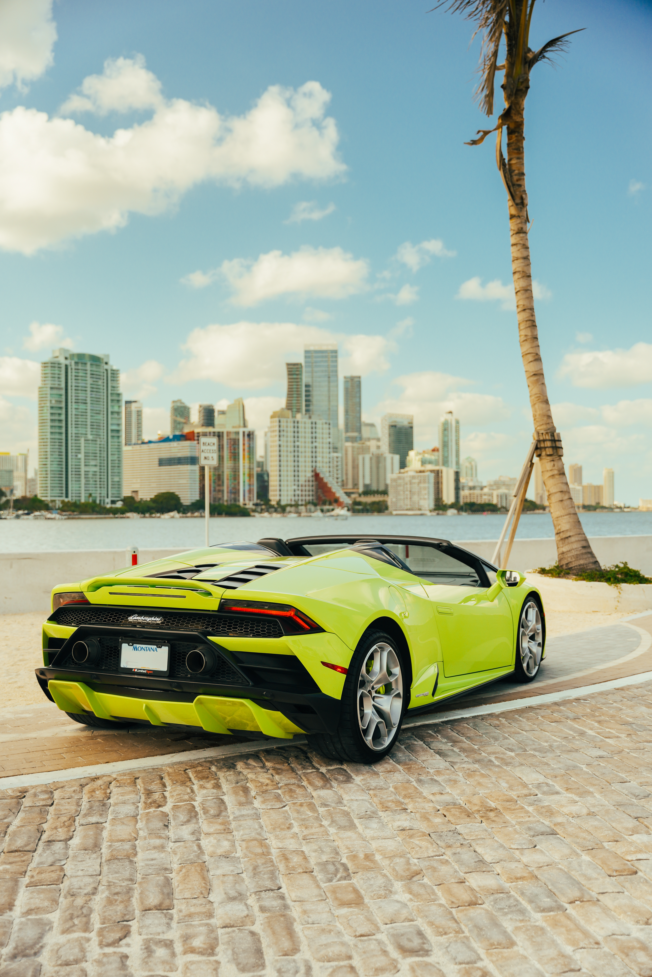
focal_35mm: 38
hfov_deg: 34.8
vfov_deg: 50.3
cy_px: 488
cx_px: 326
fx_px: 1040
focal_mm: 38.3
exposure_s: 1/160
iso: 160
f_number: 2.8
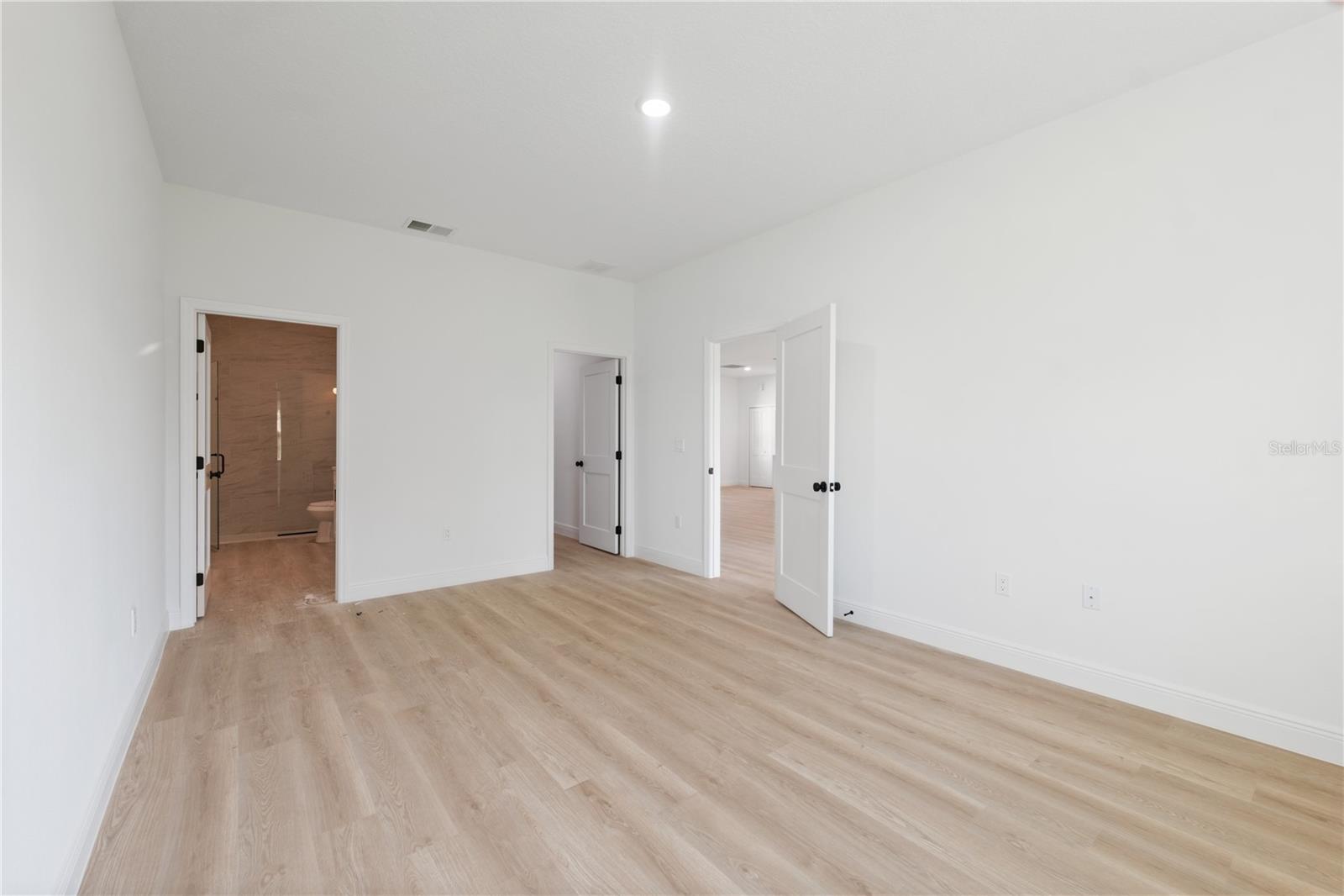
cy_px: 448
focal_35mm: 14
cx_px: 672
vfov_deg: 81.2
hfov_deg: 104.3
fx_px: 523
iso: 400
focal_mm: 14
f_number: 8
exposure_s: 1/8
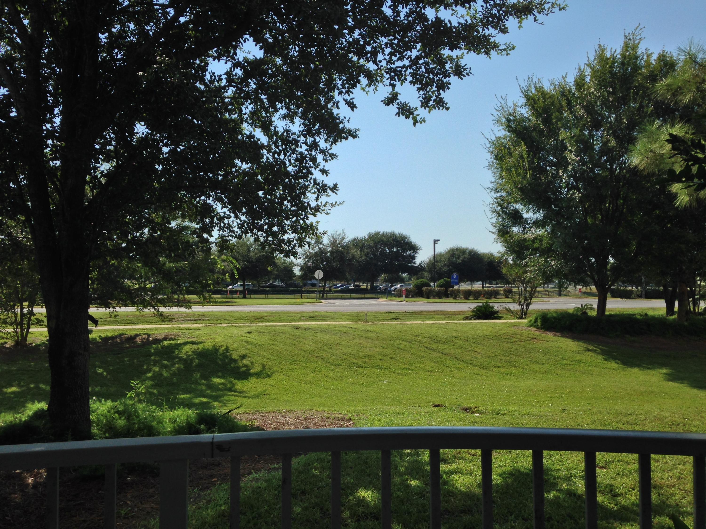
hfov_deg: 55.4
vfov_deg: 42.9
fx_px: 673
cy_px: 264
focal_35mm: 33
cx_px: 353
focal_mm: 4.12
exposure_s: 1/2262
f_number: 2.4
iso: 50
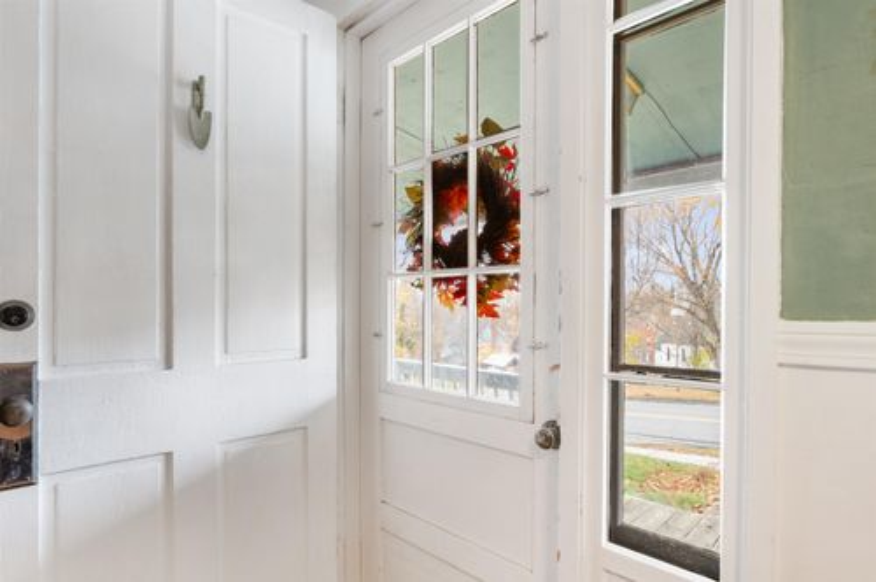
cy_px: 291
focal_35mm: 18
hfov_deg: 90.1
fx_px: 437
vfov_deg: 67.2
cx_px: 438
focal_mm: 12
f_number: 8
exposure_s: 1/1.25
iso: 64
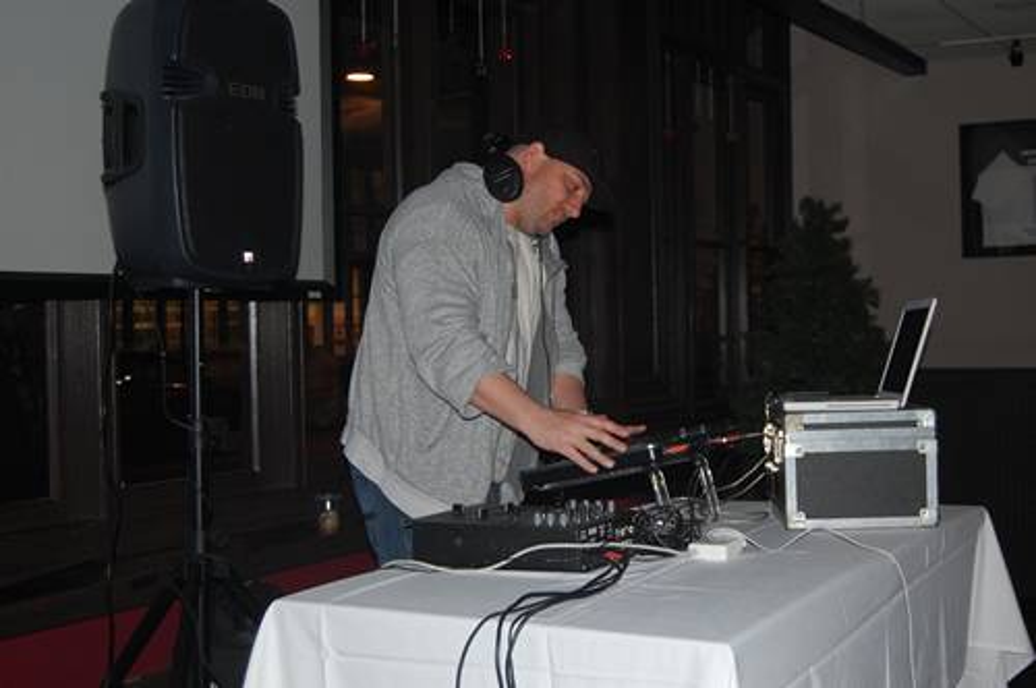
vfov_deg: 25.7
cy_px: 344
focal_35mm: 52
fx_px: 1509
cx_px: 518
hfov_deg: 37.9
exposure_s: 1/60
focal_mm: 35
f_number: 4.8
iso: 400
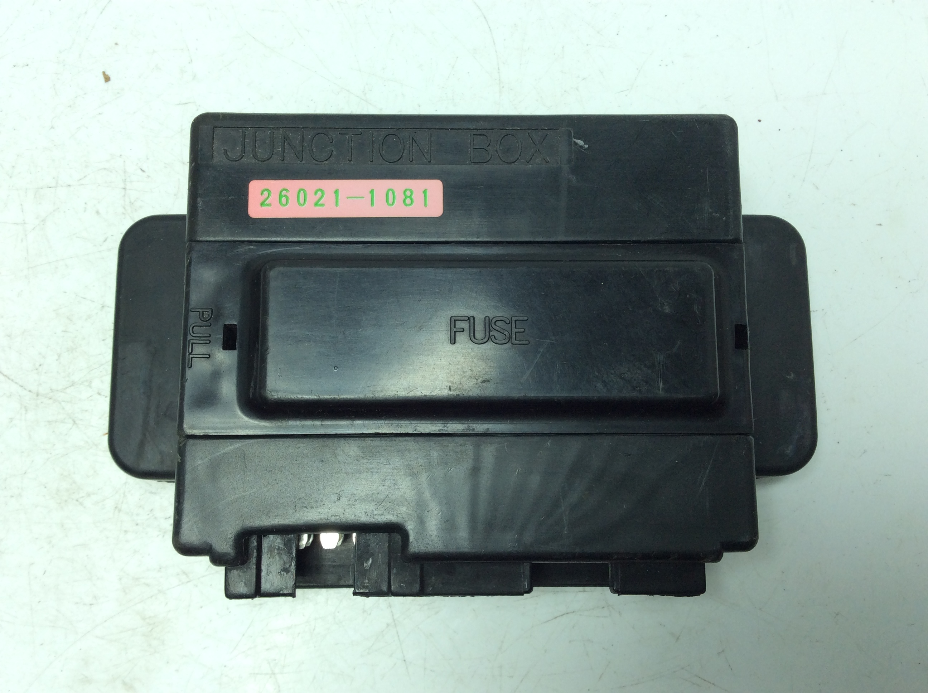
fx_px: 857
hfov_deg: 56.9
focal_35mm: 32
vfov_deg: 44.1
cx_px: 464
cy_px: 346
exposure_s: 1/239
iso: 32
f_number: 2.4
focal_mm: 3.3
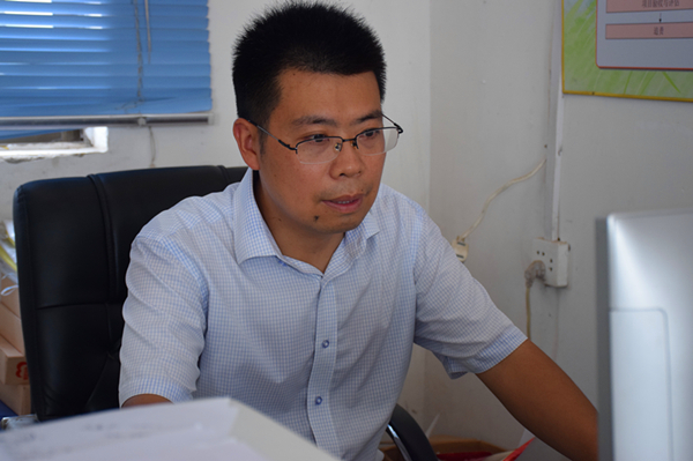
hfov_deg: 31.9
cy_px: 230
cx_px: 346
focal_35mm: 63
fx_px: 1212
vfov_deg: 21.5
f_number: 5.6
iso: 800
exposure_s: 1/125
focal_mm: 42
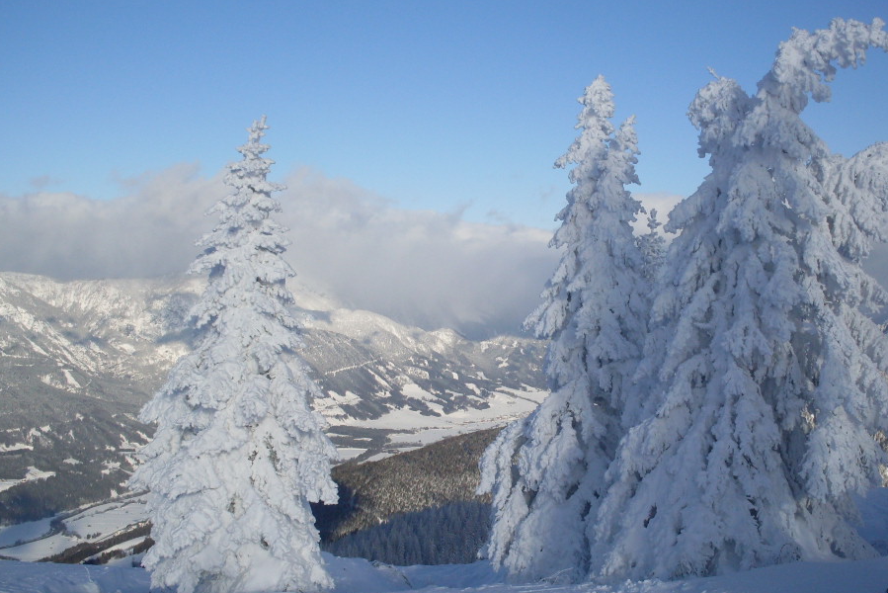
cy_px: 323
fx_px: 1110
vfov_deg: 29.9
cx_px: 464
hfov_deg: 43.6
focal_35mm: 45
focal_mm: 6.3
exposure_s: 1/350
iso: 80
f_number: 8.4
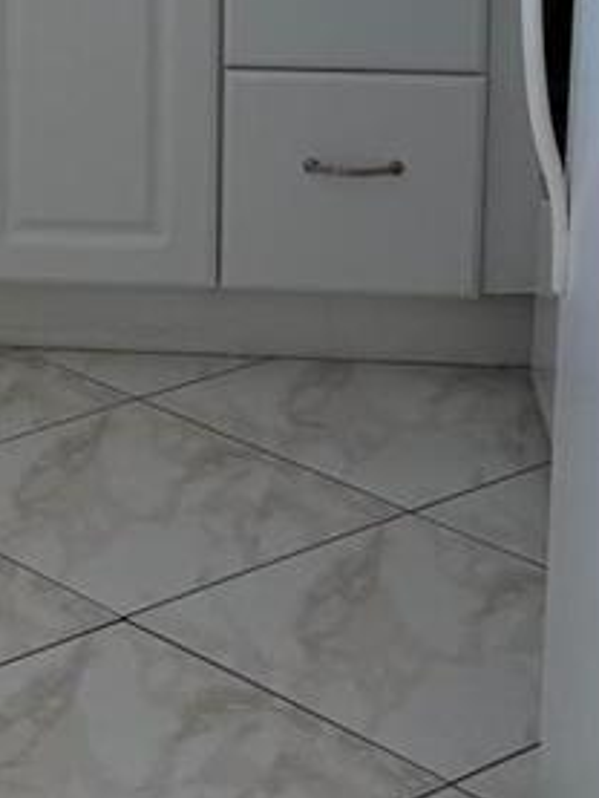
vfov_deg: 14.5
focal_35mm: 133
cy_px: -69
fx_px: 3066
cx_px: -279
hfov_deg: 10.8
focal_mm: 6.76
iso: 100
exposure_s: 1/121
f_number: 1.78
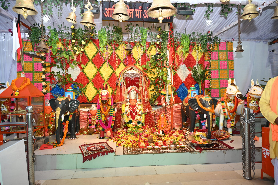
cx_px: 139
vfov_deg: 53.1
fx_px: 185
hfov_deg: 73.8
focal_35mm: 24
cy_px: 92
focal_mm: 24
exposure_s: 1/200
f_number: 5
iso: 1250
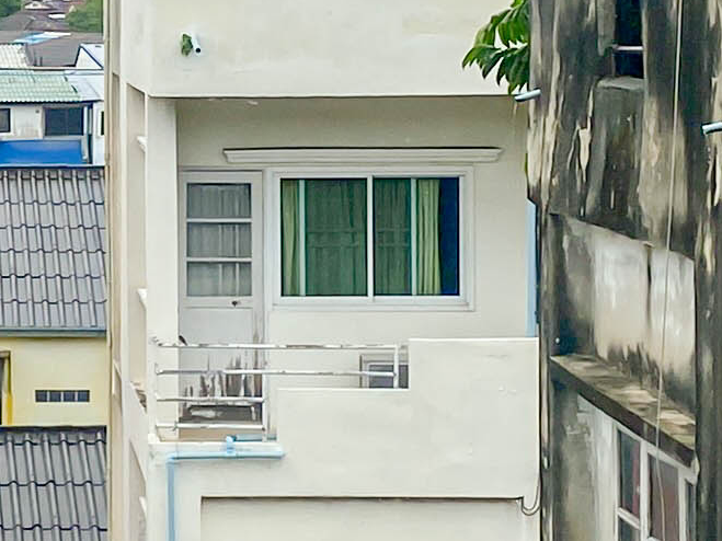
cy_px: 66
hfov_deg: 12.2
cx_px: -54
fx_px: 3316
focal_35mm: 159
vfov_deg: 9.3
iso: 32
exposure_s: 1/2500
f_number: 1.8
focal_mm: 4.25
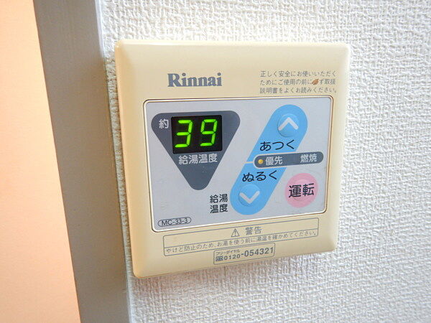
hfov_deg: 71.6
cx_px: 216
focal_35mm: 24
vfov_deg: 56.8
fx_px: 299
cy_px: 162
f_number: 2.8
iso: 360
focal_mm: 4.3
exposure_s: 1/30
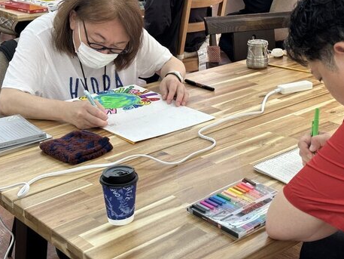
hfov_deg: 30.6
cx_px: 219
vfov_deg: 23.2
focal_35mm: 63
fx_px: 626
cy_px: 90
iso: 50
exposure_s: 1/60
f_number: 1.78
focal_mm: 6.86
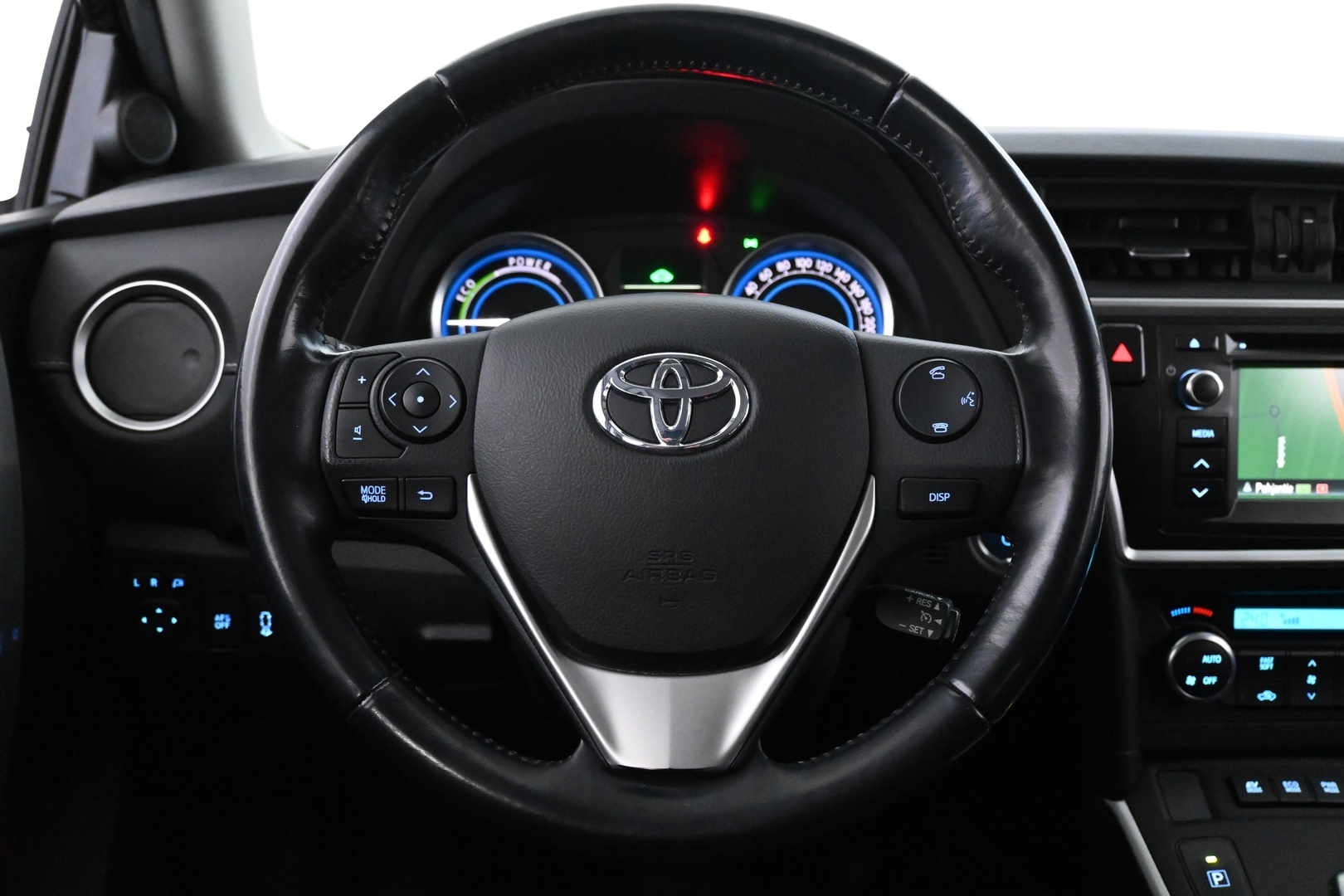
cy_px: 448
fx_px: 1372
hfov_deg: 52.2
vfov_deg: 36.2
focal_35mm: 37
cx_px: 672
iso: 7200
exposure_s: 1/40
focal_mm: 24.5
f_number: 4.2
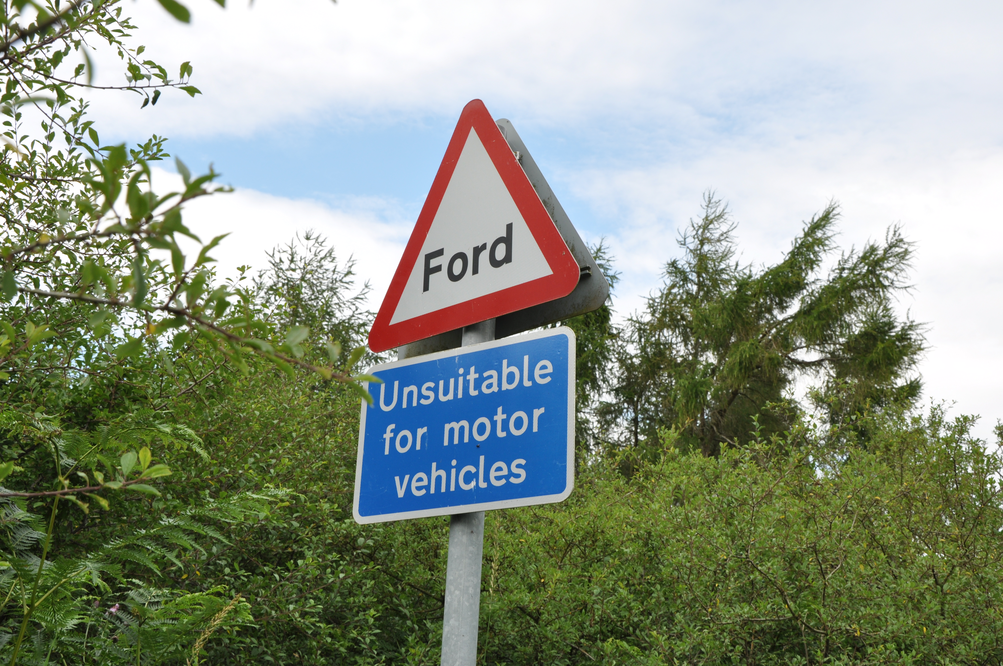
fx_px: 1252
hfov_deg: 43.7
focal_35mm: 45
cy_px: 333
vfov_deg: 29.8
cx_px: 502
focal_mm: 30
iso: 200
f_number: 13
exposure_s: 1/160
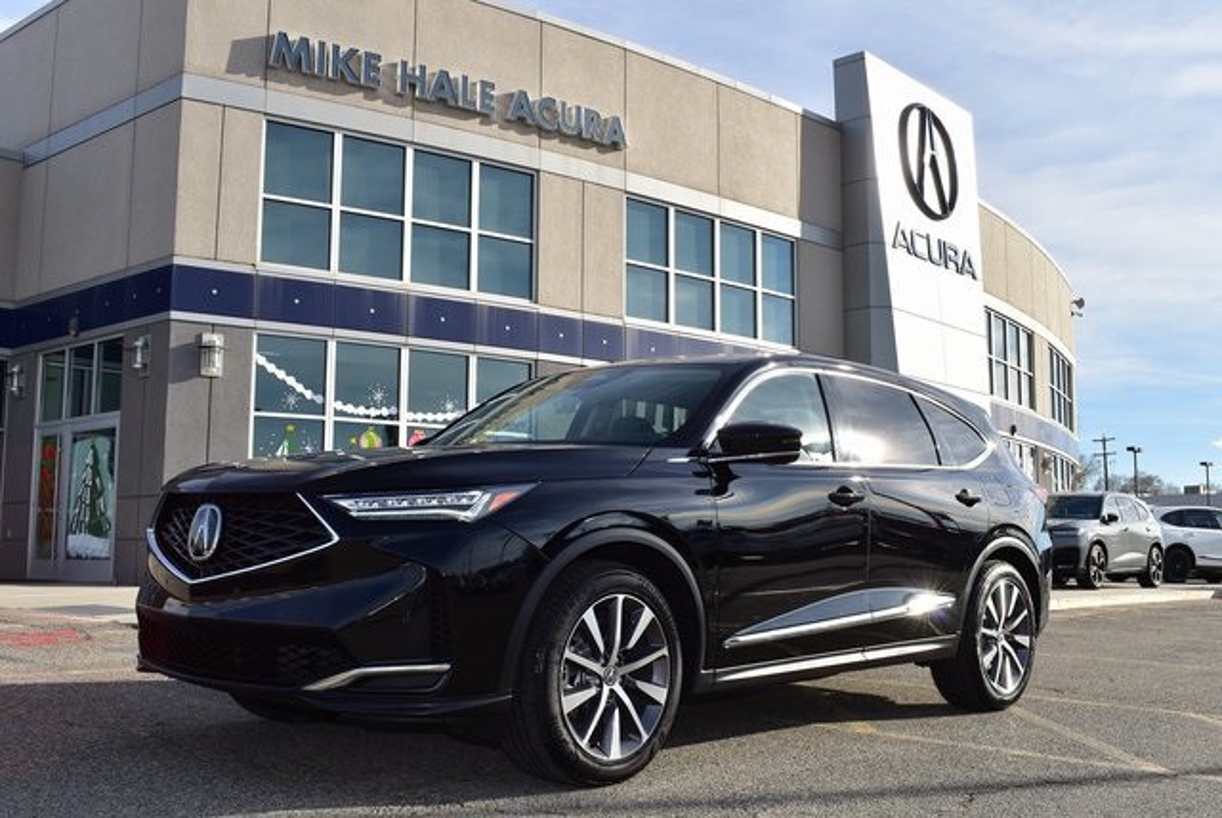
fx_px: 1274
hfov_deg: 51.2
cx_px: 611
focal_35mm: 38
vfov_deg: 35.6
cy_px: 409
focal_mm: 25
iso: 100
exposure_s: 1/200
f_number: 11
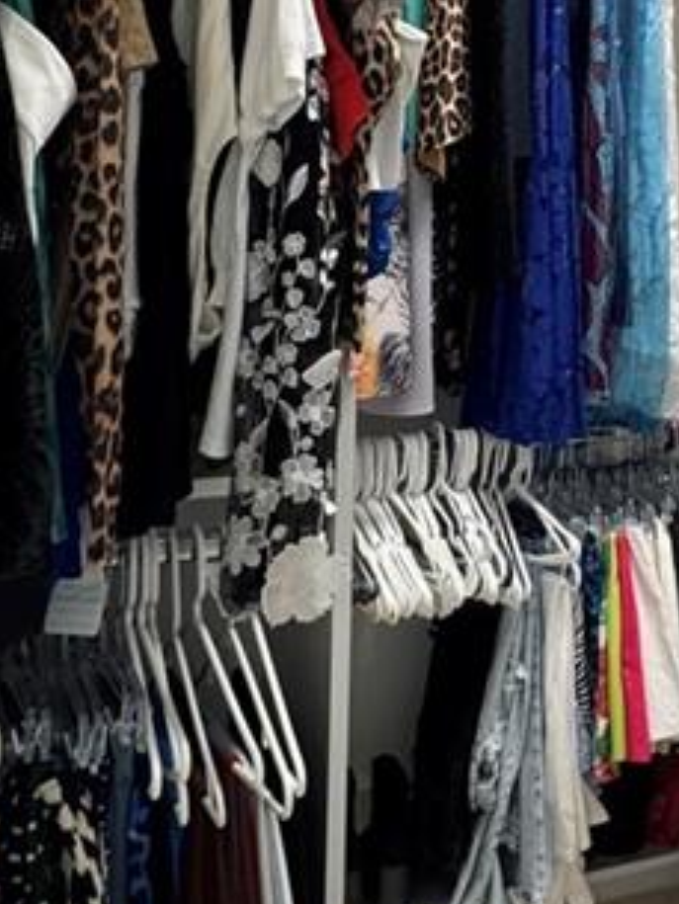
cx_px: 643
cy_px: 207
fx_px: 1437
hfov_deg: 25.5
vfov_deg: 34.1
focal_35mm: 55
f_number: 2.2
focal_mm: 2.22
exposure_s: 1/60
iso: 250
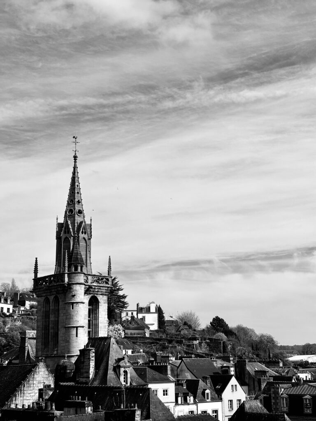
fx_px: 633
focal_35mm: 52
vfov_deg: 36.8
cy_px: 210
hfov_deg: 28.0
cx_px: 158
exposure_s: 1/4329
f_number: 1.6
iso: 40
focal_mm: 5.96
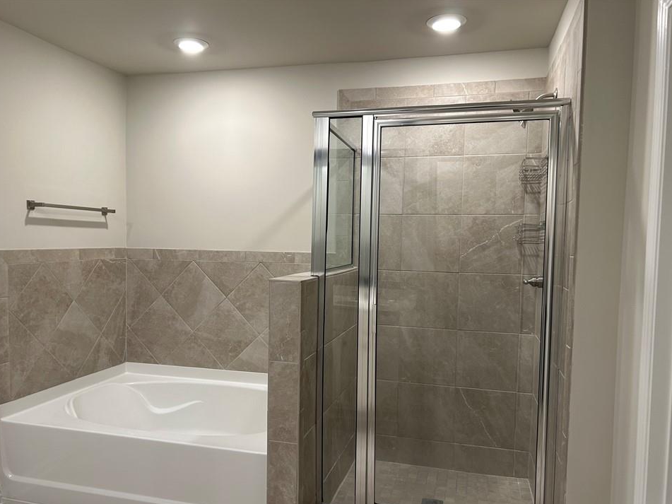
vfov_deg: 49.7
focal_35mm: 28
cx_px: 320
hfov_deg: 63.4
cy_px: 269
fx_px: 543
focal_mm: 5.7
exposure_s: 1/60
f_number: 1.5
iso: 64
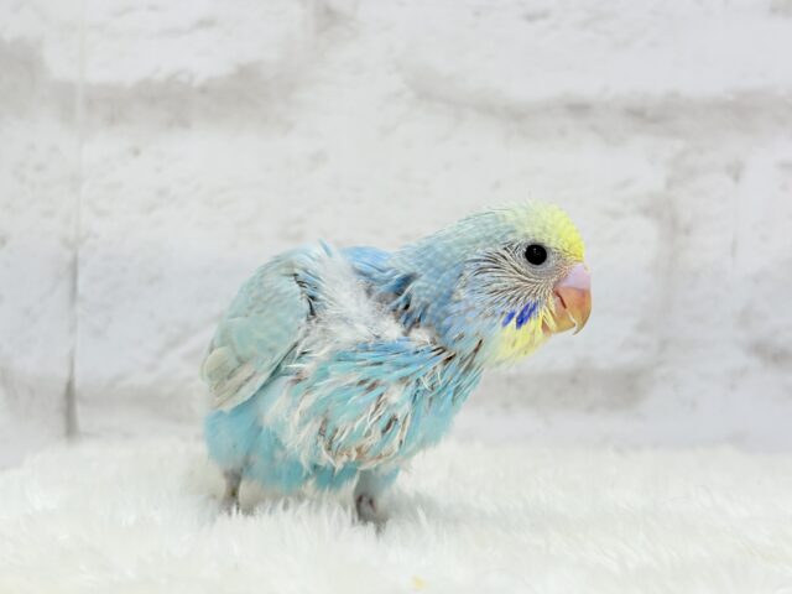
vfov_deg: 28.0
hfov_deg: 36.8
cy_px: 297
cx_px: 396
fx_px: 1190
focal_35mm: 52
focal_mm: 5.96
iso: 32
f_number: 1.6
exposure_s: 1/50
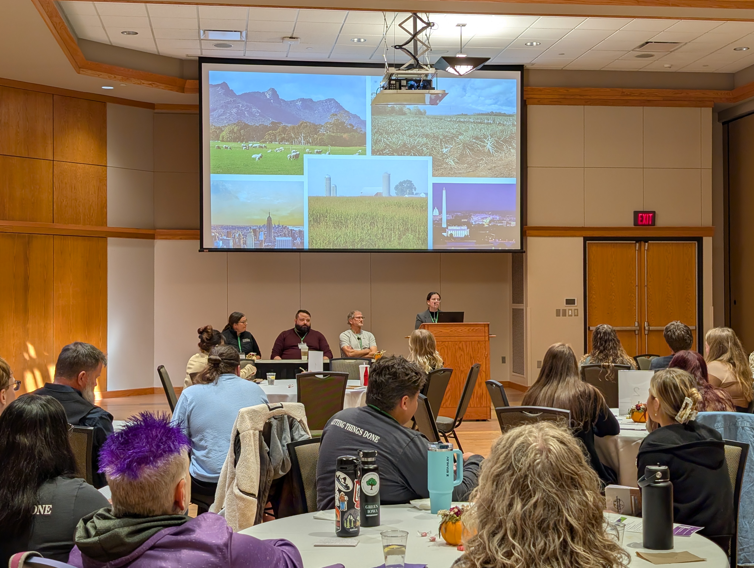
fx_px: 1069
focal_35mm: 49
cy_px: 284
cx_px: 377
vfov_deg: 29.7
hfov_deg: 38.9
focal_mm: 6.9
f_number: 1.68
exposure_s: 1/60
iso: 99
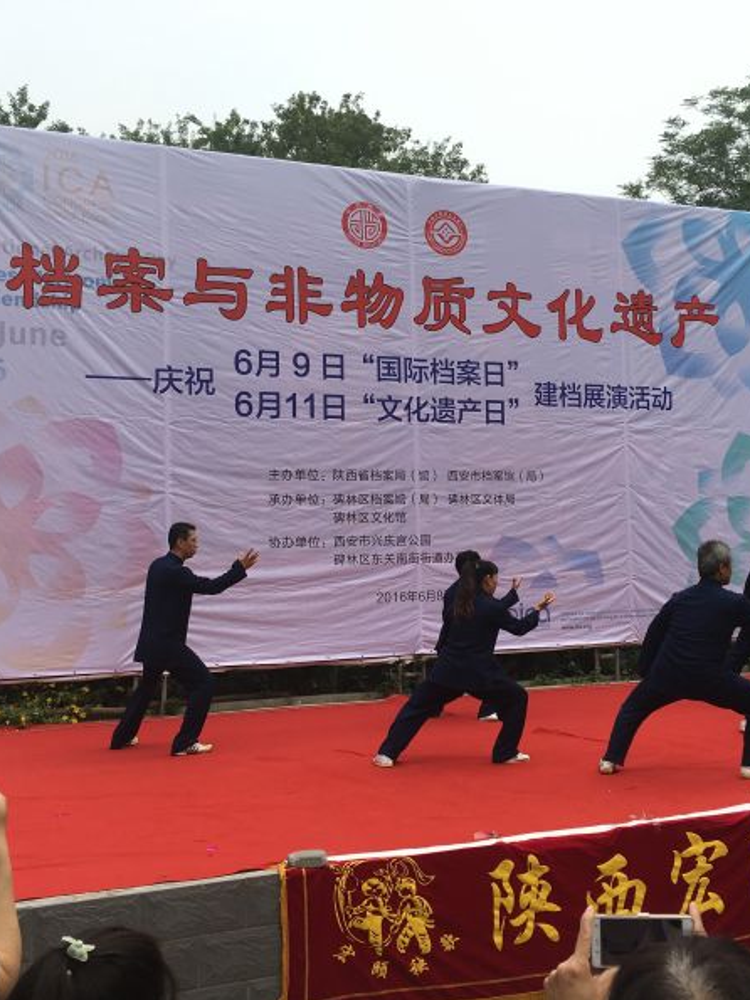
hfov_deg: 36.7
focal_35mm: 39
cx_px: 449
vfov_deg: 47.9
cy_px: 501
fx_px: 1127
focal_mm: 4.15
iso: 25
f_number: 2.2
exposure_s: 1/1068
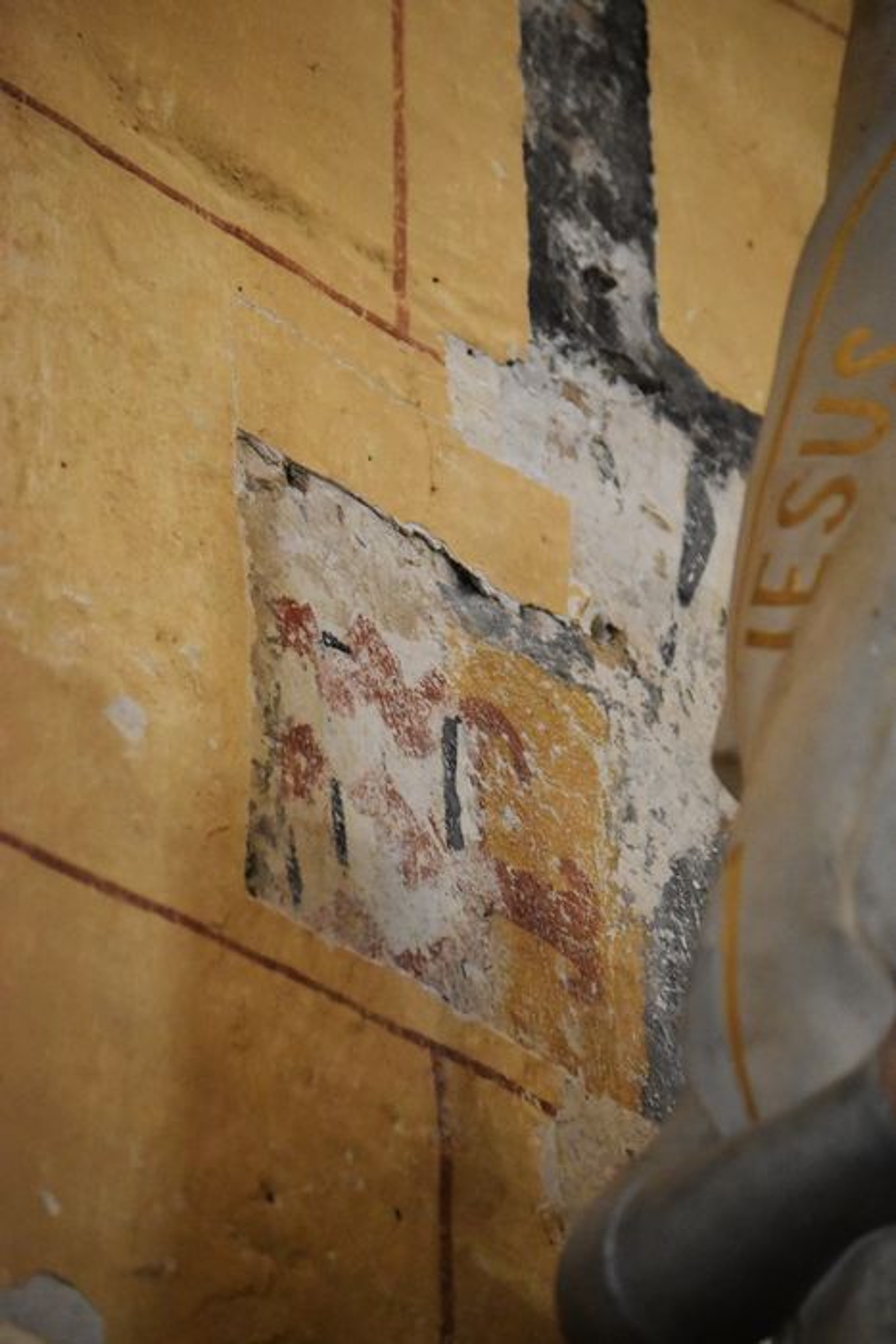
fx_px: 5317
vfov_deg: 14.4
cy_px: 672
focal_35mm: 142
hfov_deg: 9.6
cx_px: 448
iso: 6400
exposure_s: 1/125
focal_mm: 95
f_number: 4.5
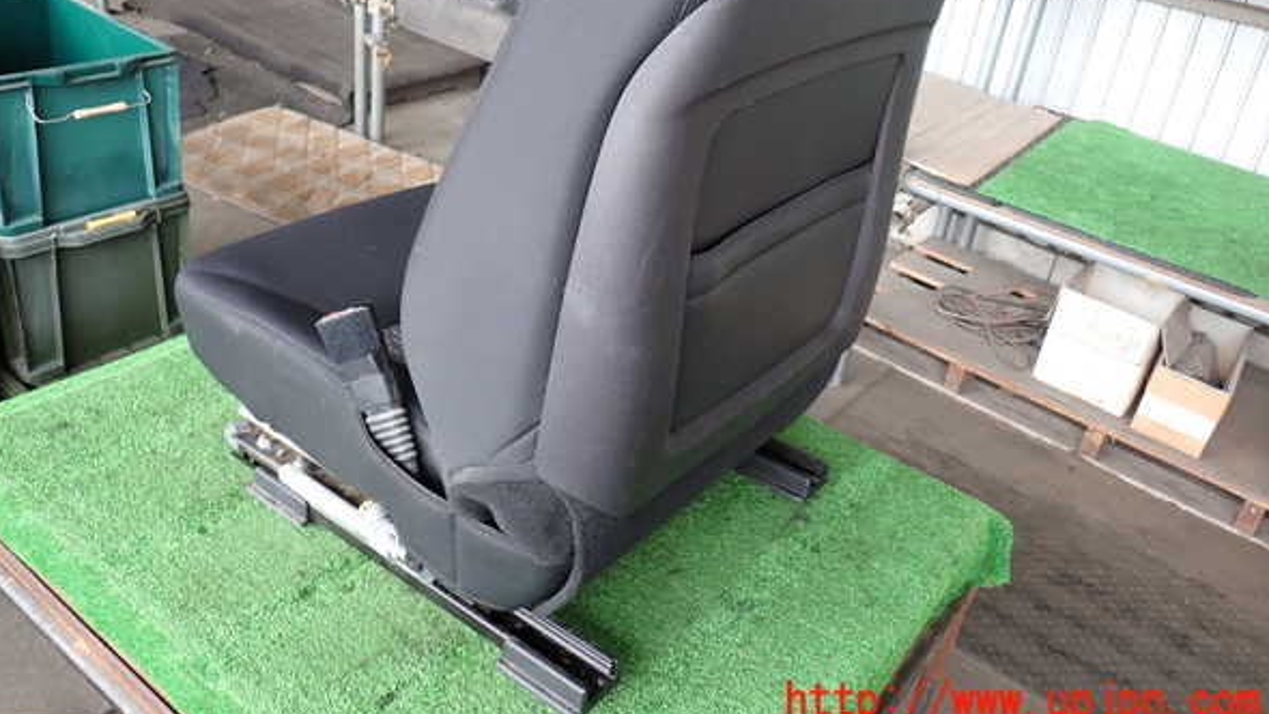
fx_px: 1043
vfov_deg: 37.4
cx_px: 626
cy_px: 245
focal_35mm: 31
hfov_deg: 62.6
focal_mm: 5.05
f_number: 2.2
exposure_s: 1/60
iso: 160
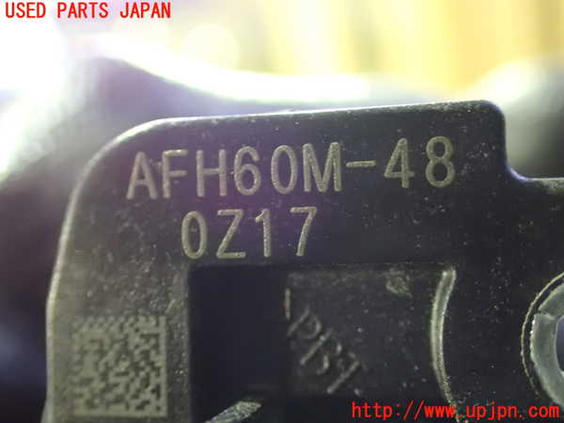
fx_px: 766
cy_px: 212
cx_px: 282
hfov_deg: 40.4
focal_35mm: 47
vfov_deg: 30.9
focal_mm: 8.4
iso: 1600
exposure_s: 1/10
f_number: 3.1
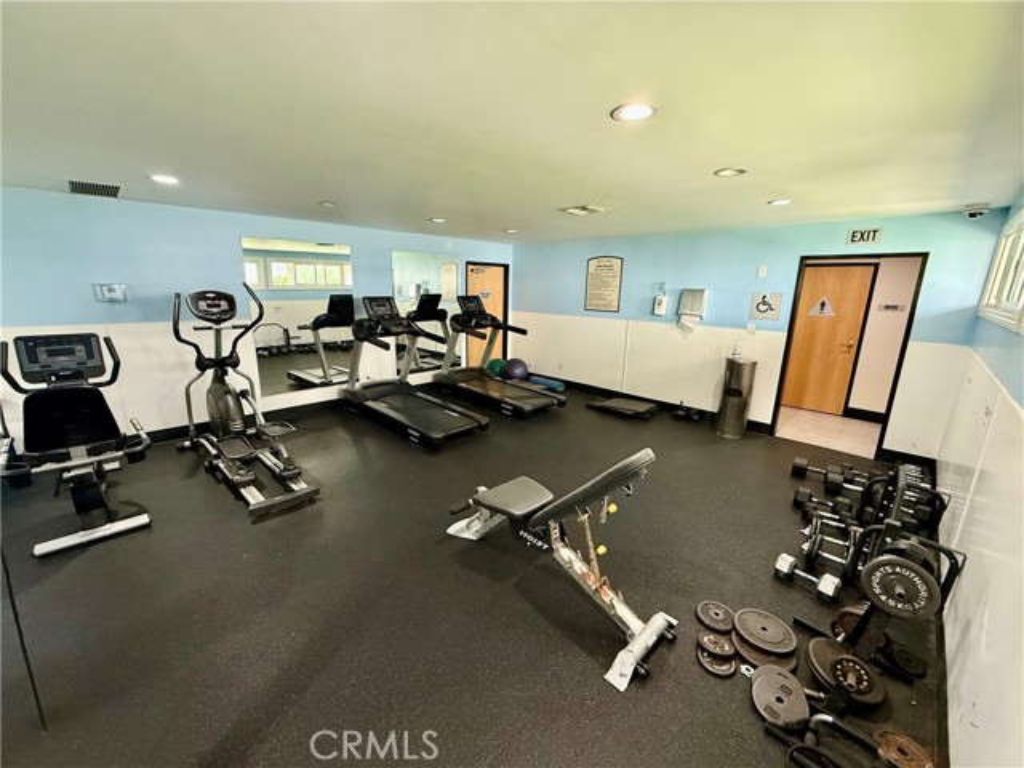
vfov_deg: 85.7
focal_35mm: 14
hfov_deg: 102.1
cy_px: 384
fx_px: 414
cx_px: 512
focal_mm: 2.22
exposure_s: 1/60
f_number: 2.2
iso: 400
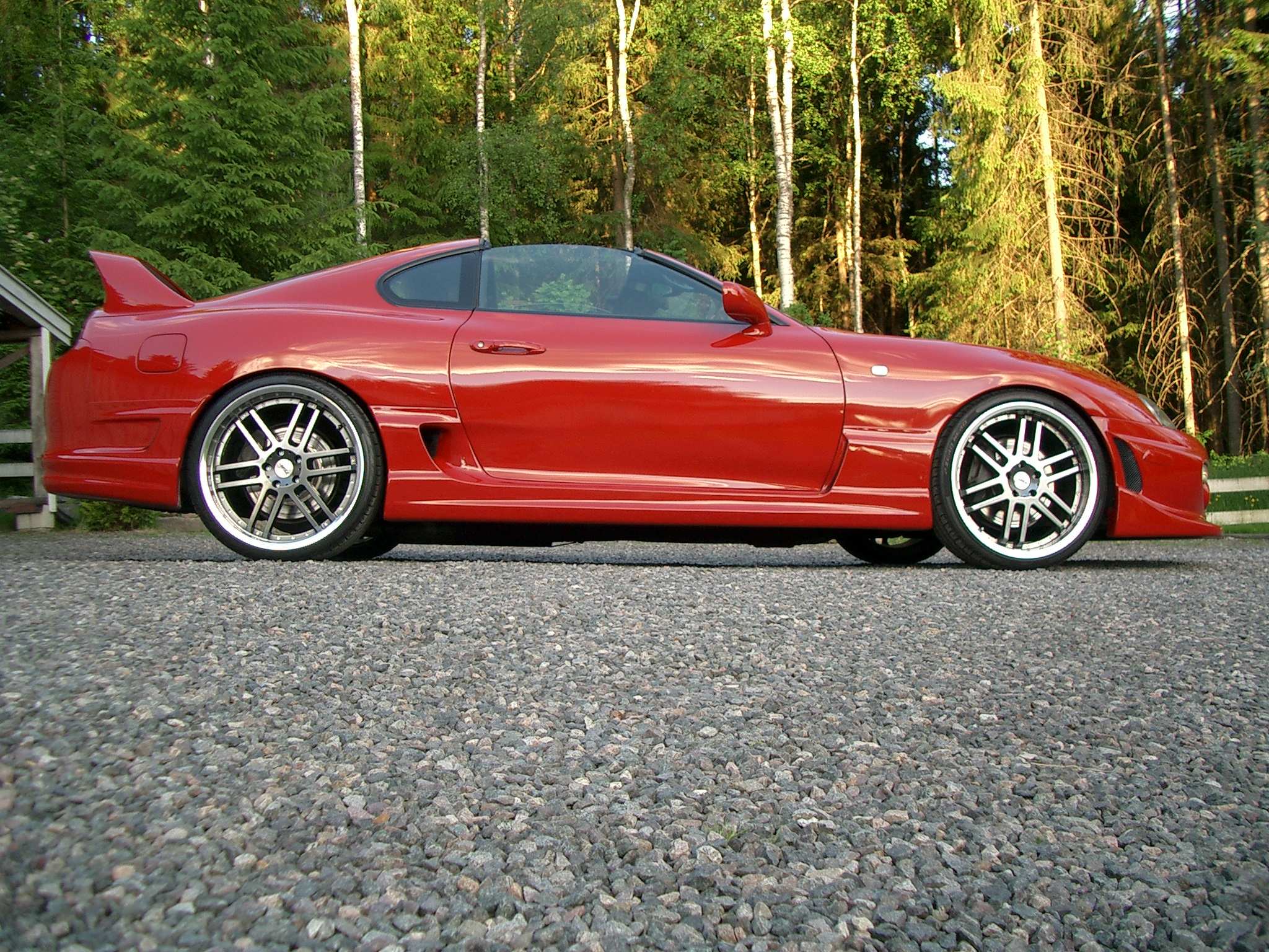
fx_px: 1283
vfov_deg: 40.7
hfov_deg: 52.6
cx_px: 634
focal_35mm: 35
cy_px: 476
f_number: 2.6
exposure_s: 1/80
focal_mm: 5.8
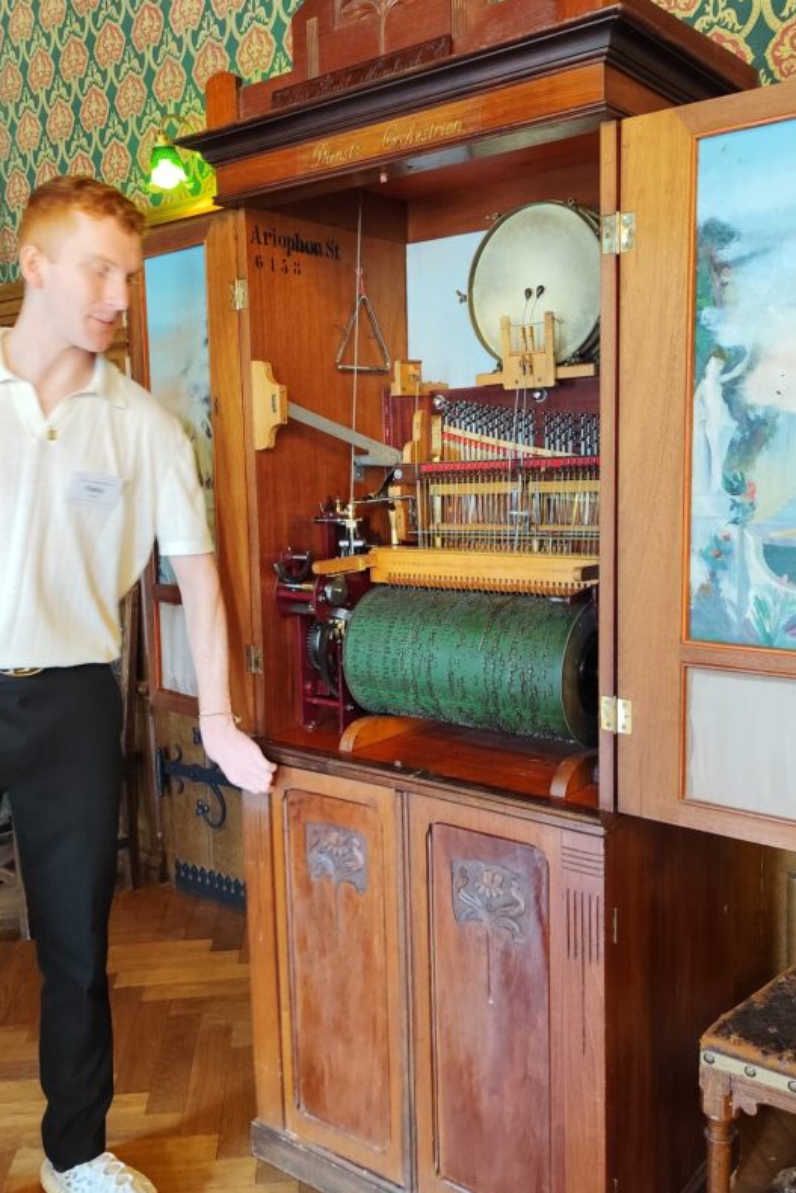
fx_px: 1028
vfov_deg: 60.3
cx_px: 403
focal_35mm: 31
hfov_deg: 42.3
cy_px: 598
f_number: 1.65
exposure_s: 1/25
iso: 800
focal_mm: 6.19
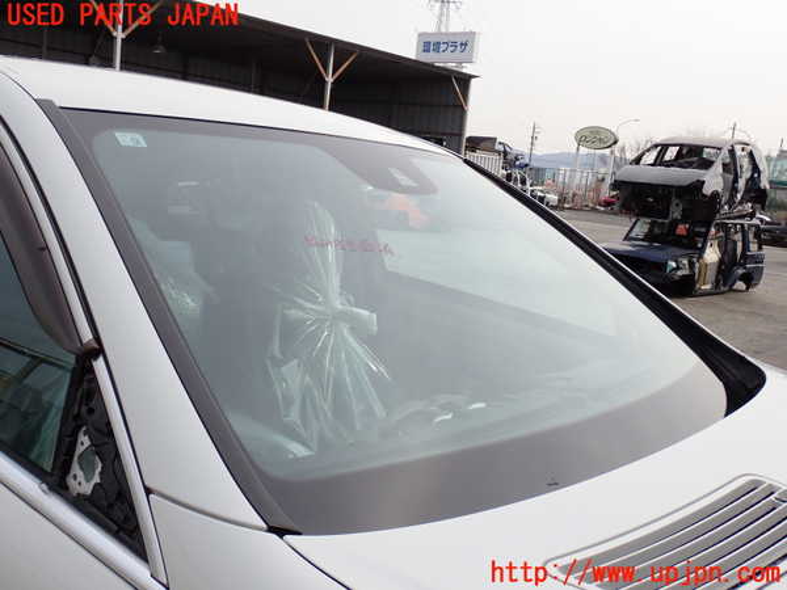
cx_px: 394
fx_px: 864
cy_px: 295
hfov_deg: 49.0
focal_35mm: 38
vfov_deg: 37.7
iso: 100
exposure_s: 1/640
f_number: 3.5
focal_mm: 6.83
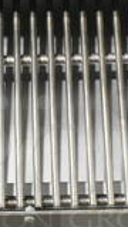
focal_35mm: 150
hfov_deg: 8.1
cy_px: 160
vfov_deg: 14.3
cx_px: 44
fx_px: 905
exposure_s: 1/200
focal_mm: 25
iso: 6400
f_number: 7.1
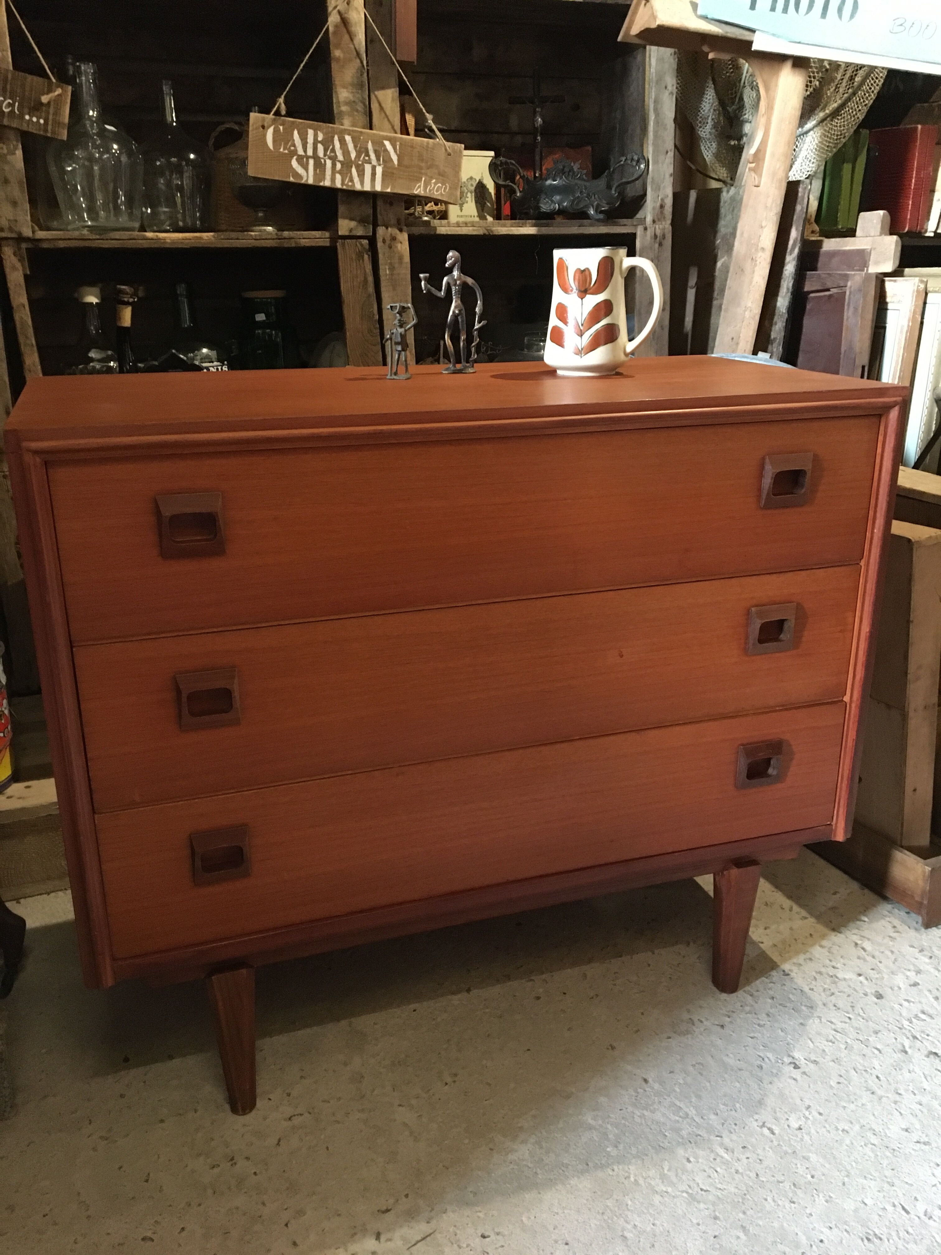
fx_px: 1051
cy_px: 628
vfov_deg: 61.7
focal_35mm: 29
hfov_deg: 48.2
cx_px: 470
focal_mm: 4.15
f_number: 2.2
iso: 320
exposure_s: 1/17
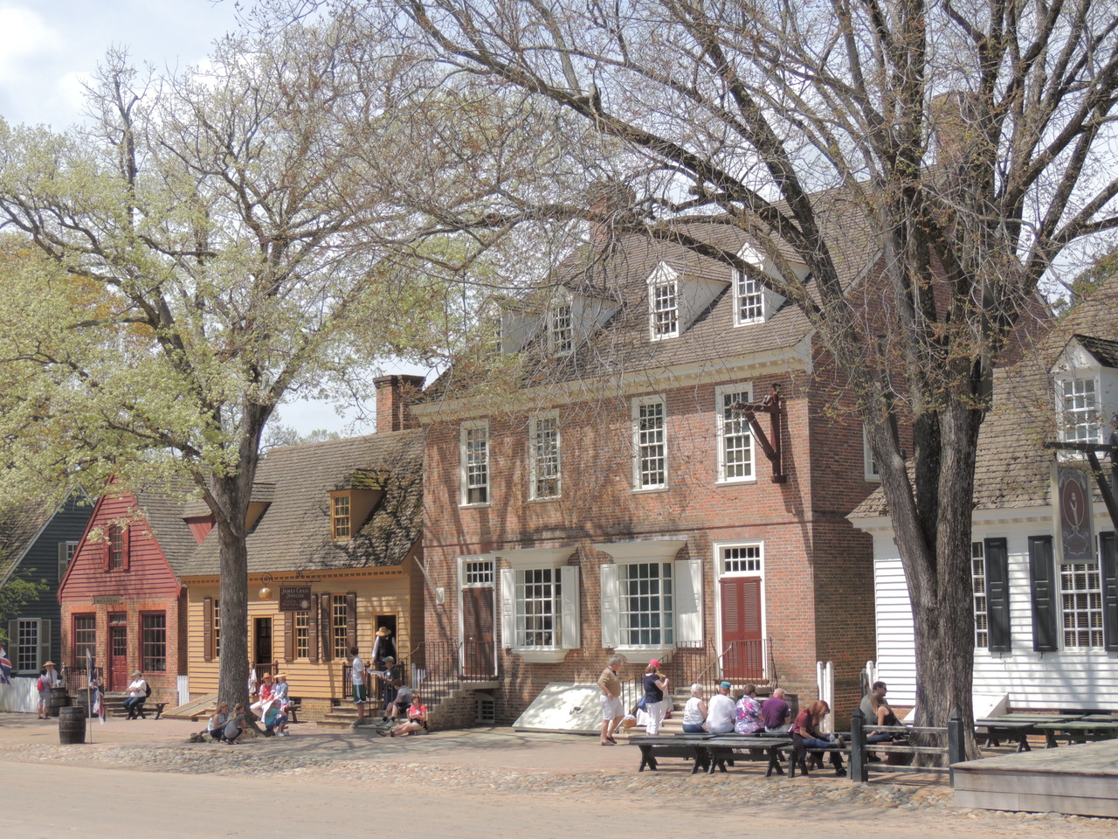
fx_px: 1776
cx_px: 559
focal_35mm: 55
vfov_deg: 26.6
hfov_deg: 34.9
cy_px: 420
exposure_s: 1/800
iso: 100
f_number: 3.7
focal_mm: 9.8
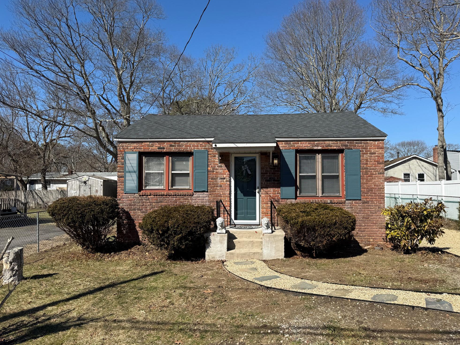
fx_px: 332
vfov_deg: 54.9
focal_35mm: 25
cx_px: 236
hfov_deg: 69.4
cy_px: 173
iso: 80
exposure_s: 1/4405
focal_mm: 6.76
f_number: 1.78
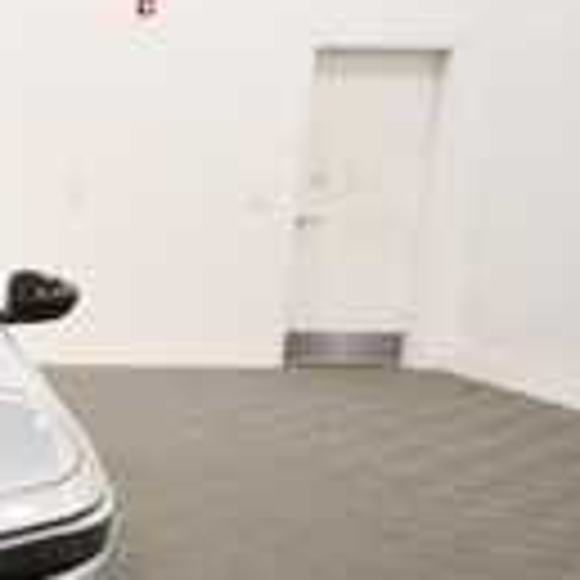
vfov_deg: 23.8
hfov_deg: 20.6
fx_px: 1346
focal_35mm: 71
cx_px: -301
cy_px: 504
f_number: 5.3
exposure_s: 1/160
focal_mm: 18
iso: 800
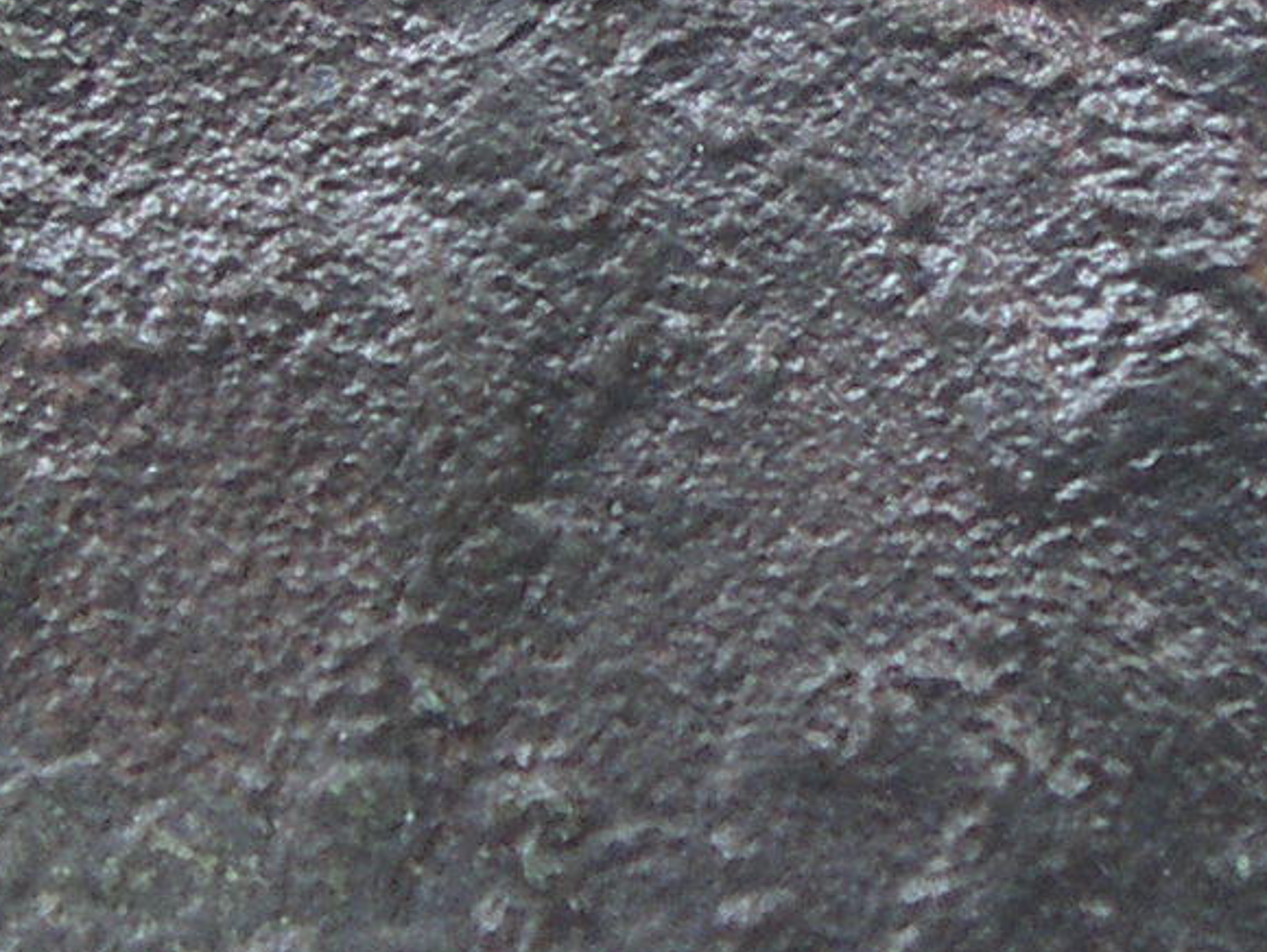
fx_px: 7143
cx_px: 756
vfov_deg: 7.6
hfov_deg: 10.1
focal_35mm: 195
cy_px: 66
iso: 80
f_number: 2.8
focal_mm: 7.8
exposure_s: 1/80
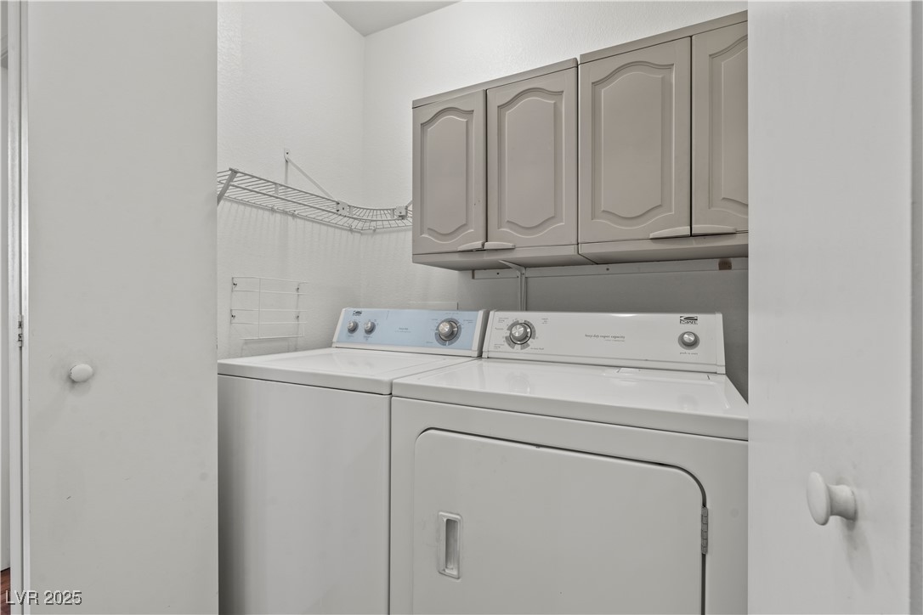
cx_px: 462
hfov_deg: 96.7
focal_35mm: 16
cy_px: 308
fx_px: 410
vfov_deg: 73.7
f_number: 9
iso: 200
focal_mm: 16
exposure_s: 10
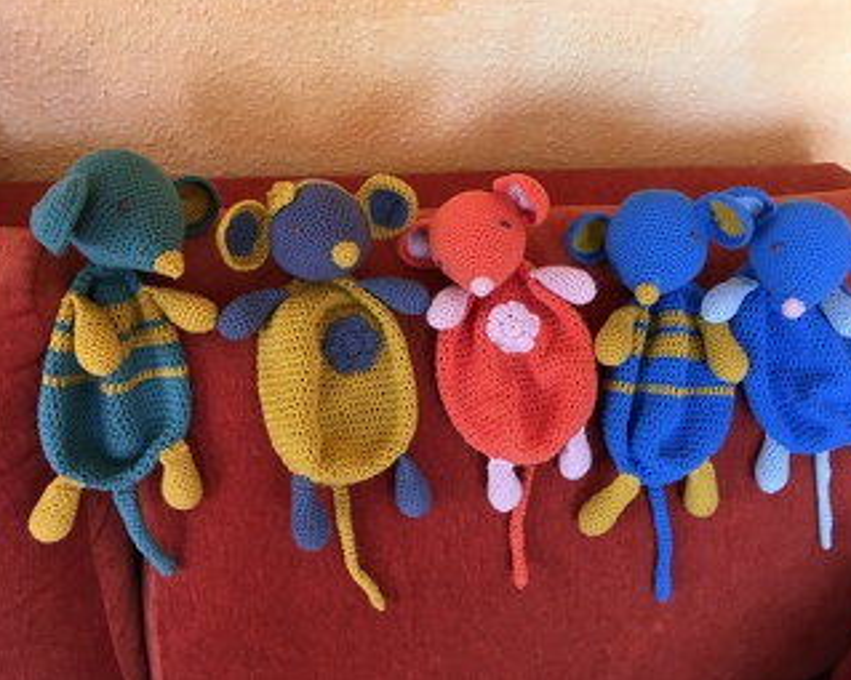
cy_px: 339
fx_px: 781
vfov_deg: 47.1
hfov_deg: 57.1
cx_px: 458
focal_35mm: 31
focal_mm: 4.15
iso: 40
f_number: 2.2
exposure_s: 1/33
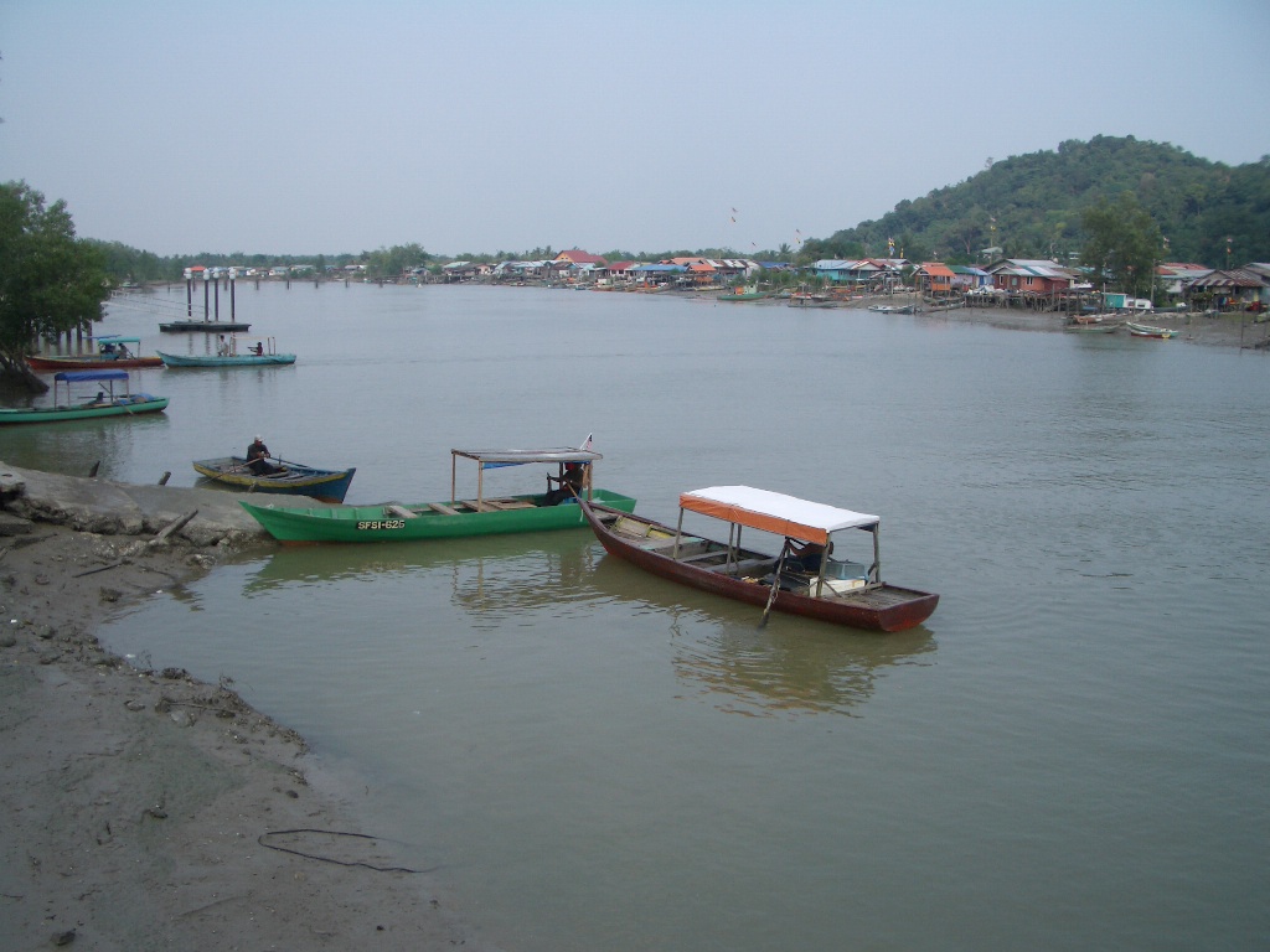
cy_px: 476
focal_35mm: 35
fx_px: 1284
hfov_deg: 52.6
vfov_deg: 40.7
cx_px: 635
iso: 50
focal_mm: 5.8
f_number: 4.3
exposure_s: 1/400
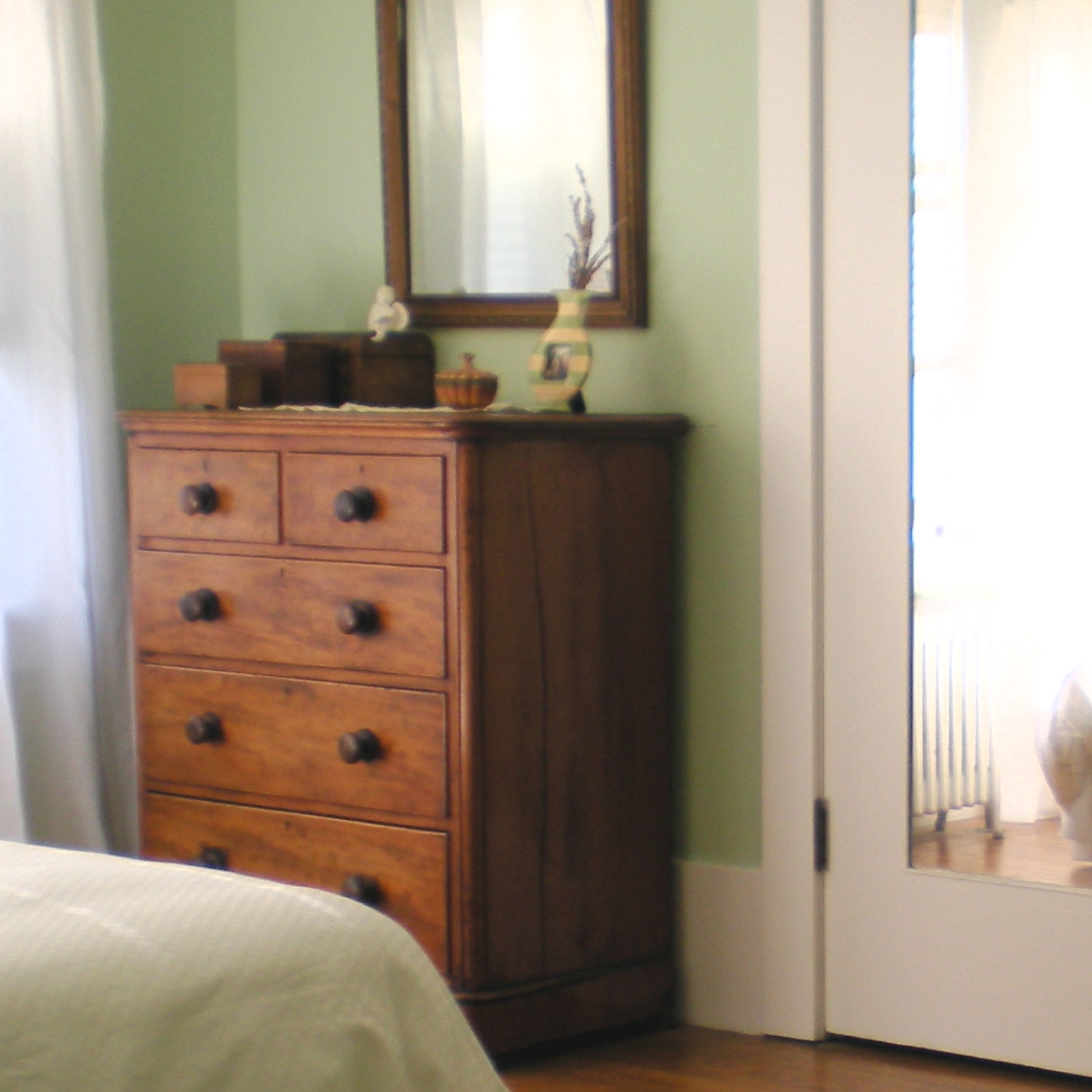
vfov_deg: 20.4
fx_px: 2998
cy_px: 862
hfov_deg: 20.4
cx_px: 892
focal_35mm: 84
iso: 64
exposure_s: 1/70.7
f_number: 3.1
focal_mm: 6.3
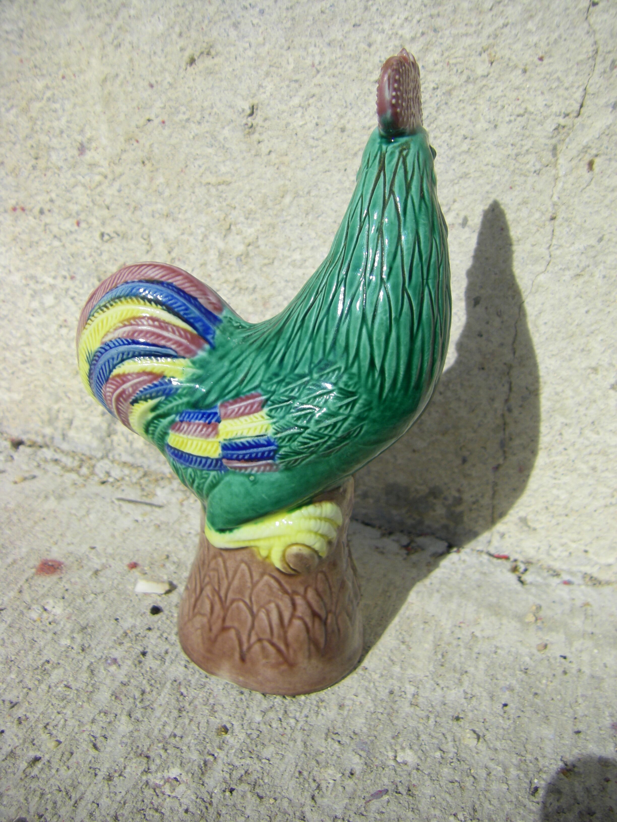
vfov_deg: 49.0
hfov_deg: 37.7
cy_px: 411
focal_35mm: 38
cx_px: 308
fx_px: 903
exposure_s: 1/320
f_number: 7
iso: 64
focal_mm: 6.3
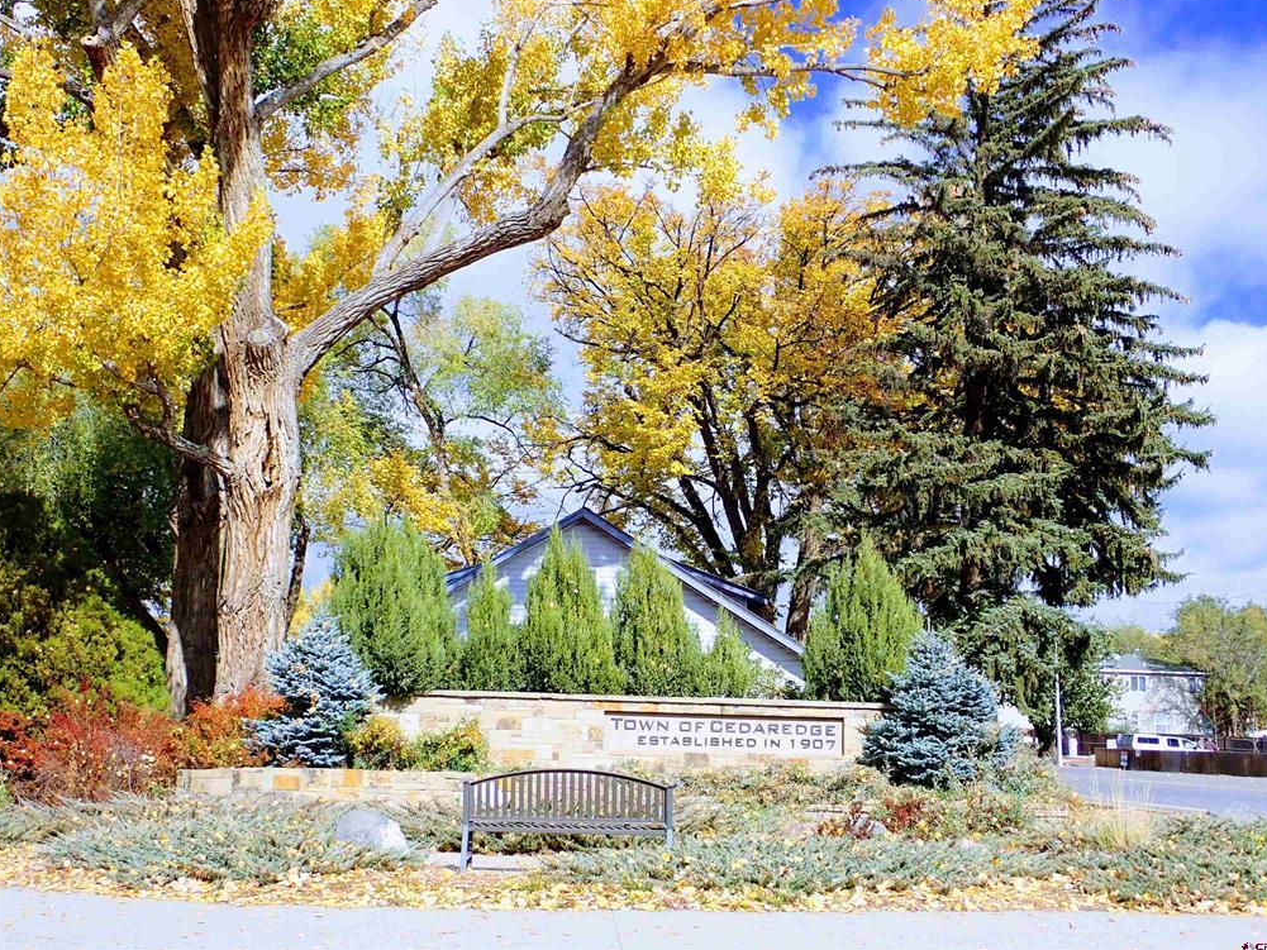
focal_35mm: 45
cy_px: 467
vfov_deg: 32.2
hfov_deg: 42.1
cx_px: 643
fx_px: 1647
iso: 100
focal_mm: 7.84
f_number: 4
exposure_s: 1/640
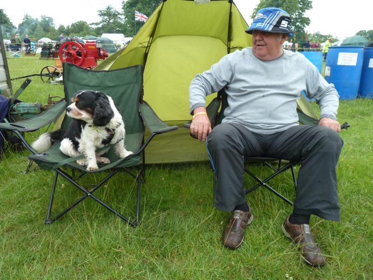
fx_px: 269
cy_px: 140
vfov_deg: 54.9
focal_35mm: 25
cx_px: 186
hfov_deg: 69.4
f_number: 3.3
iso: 80
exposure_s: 1/80
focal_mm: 4.1
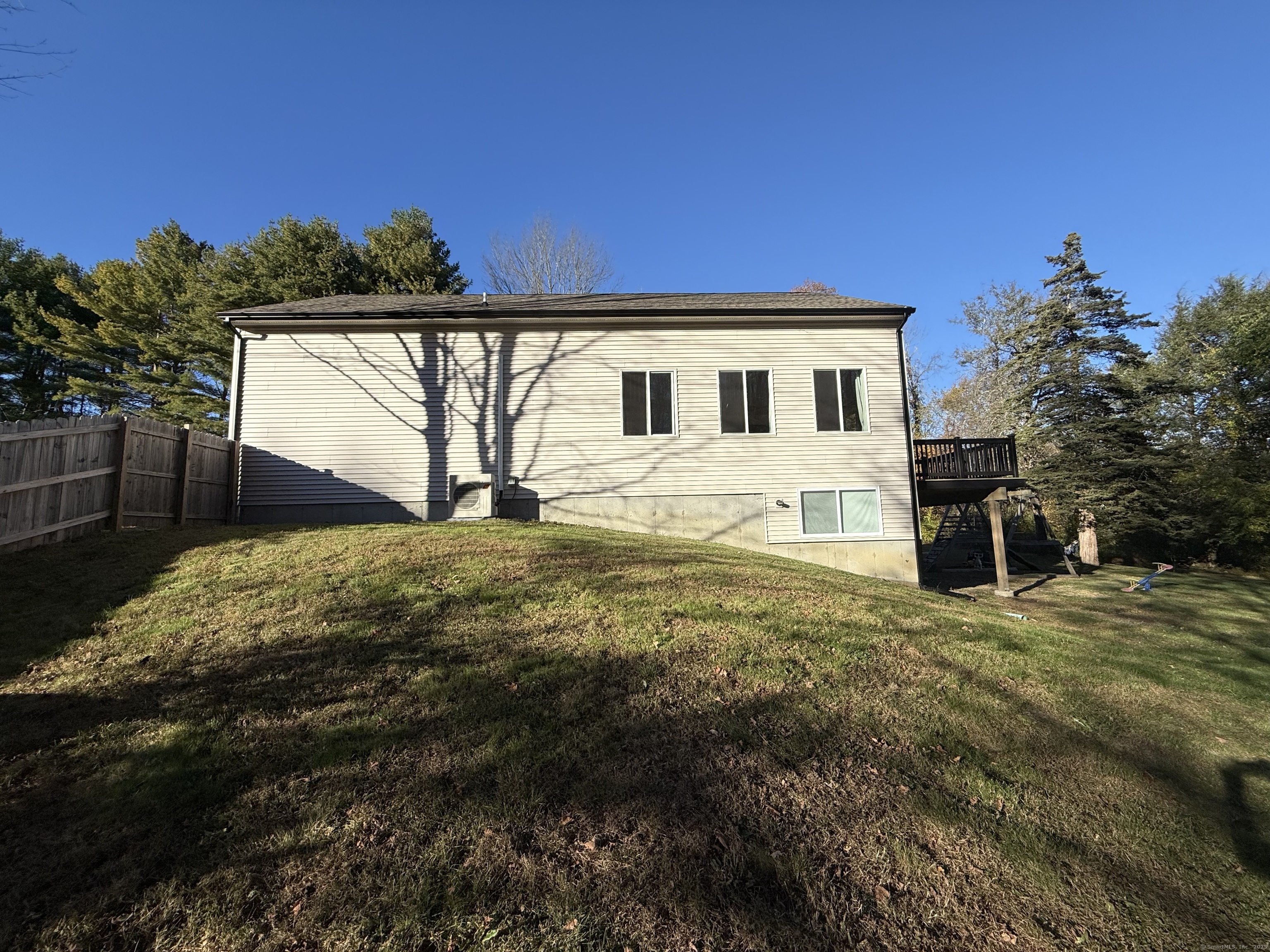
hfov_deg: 102.1
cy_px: 476
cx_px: 635
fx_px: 514
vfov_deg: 85.7
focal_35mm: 14
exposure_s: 1/2092
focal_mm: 2.22
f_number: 2.2
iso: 50
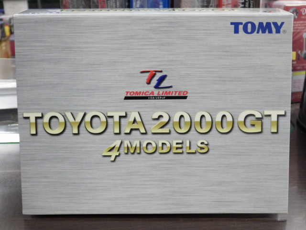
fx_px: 522
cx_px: 153
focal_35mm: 59
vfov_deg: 24.8
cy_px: 115
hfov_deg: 32.7
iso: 800
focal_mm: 10.7
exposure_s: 1/30
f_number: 4
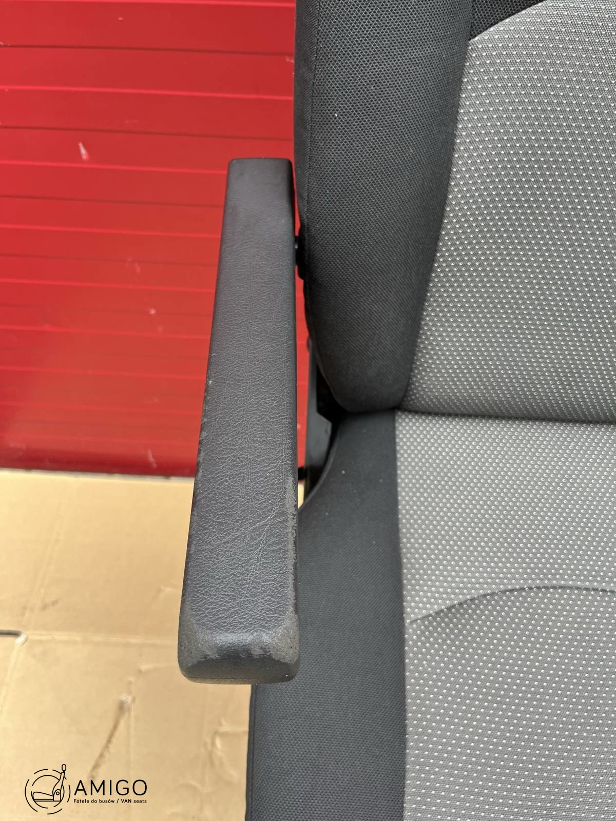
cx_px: 308
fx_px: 617
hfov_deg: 53.1
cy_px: 410
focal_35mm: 26
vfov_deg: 67.3
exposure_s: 1/143
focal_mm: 5.1
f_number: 1.6
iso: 32
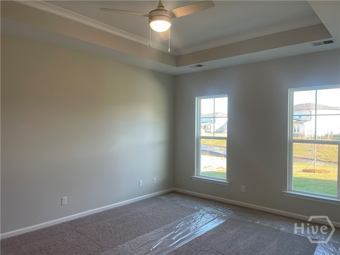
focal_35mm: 25
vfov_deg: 54.9
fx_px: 246
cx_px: 170
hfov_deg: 69.4
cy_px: 128
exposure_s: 1/120
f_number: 1.6
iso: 64
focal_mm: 5.1
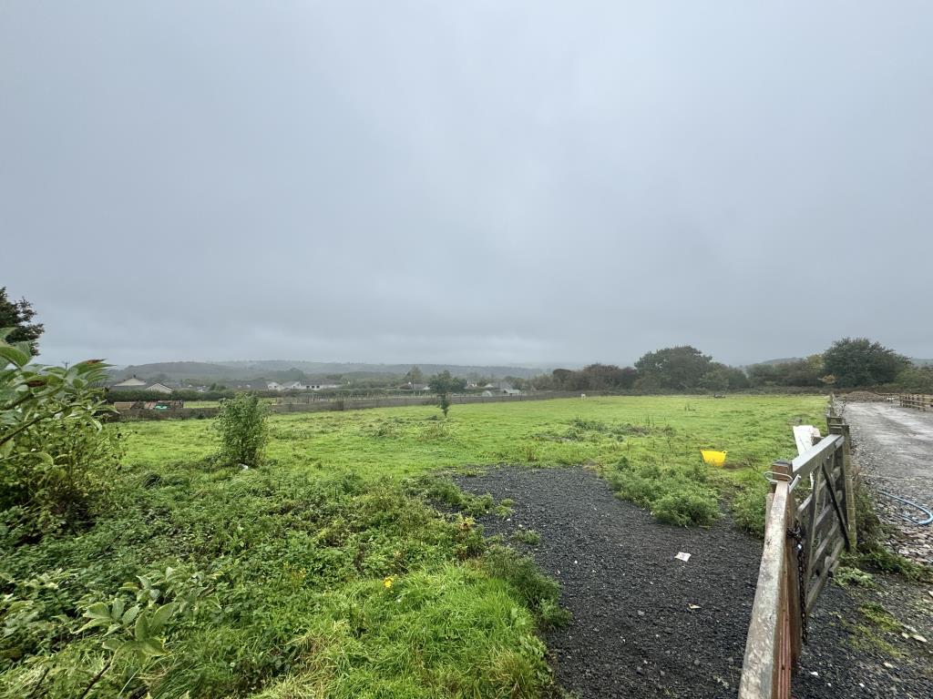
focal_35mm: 14
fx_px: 377
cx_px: 466
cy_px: 350
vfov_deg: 85.7
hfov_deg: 102.1
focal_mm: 2.22
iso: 50
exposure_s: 1/525
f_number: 2.2
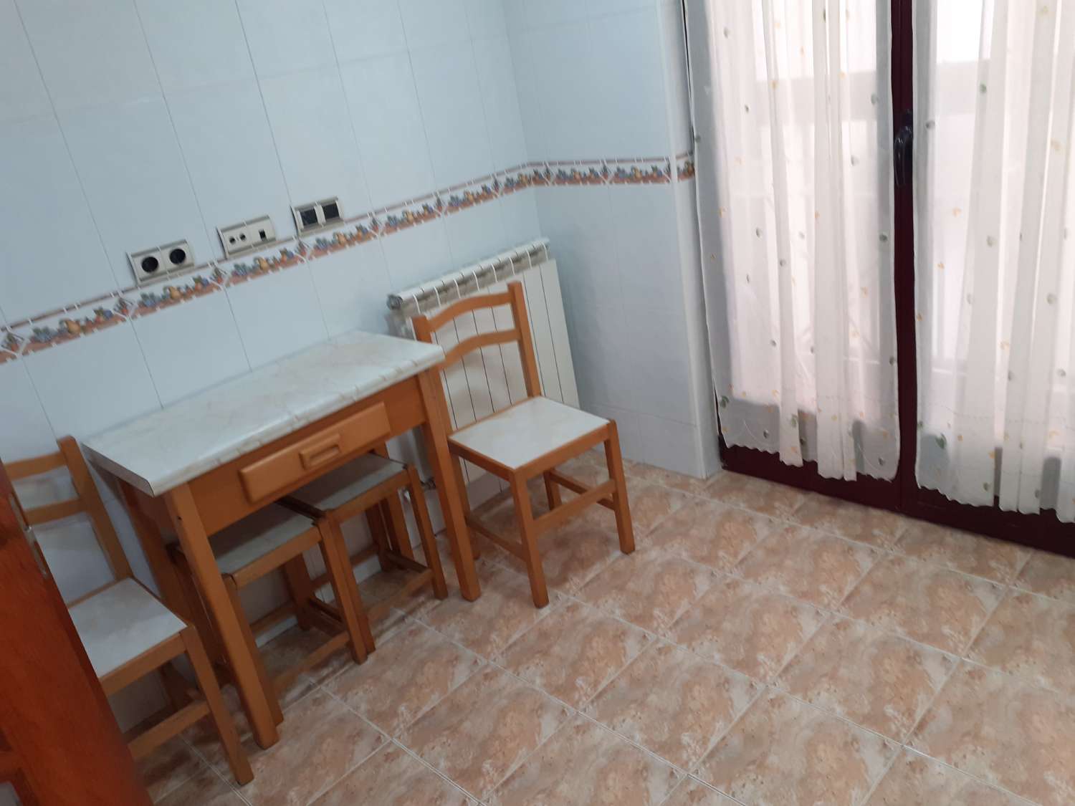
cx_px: 538
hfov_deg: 65.3
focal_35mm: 27
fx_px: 838
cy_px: 403
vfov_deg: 51.4
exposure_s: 1/50
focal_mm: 3.6
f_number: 1.9
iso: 100
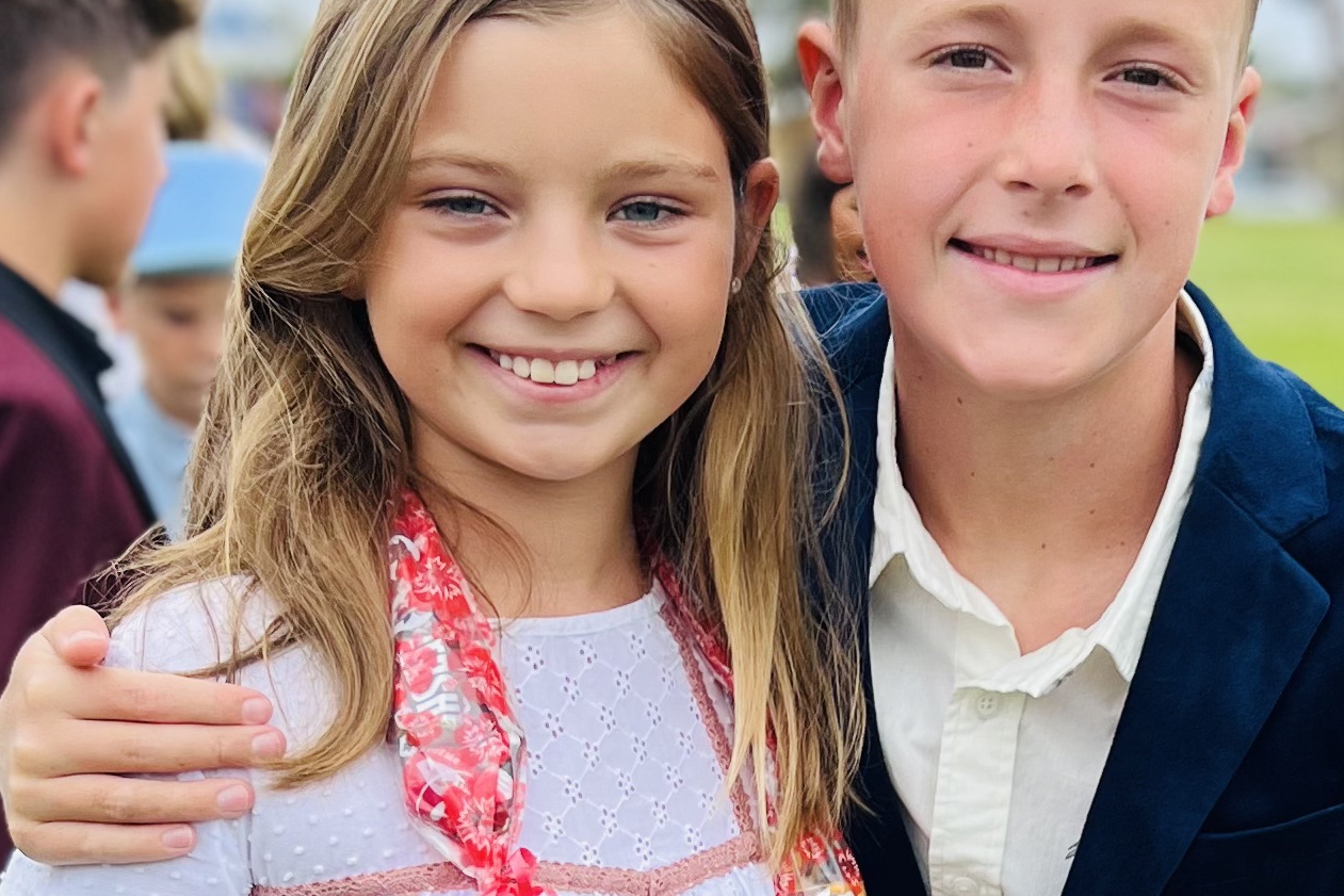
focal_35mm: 45
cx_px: 775
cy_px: 547
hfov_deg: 43.5
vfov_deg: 29.8
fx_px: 1680
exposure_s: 1/1808
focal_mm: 5.7
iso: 50
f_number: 1.5
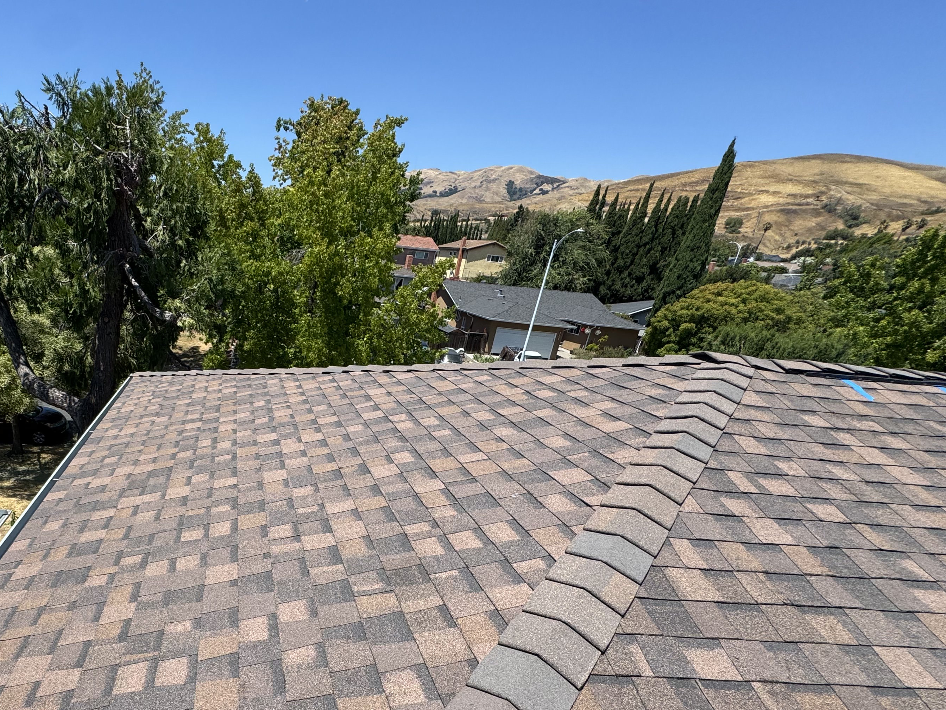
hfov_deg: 74.5
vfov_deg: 61.2
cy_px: 499
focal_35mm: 21
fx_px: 574
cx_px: 262
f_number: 2.2
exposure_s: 1/2028
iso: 50
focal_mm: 2.22
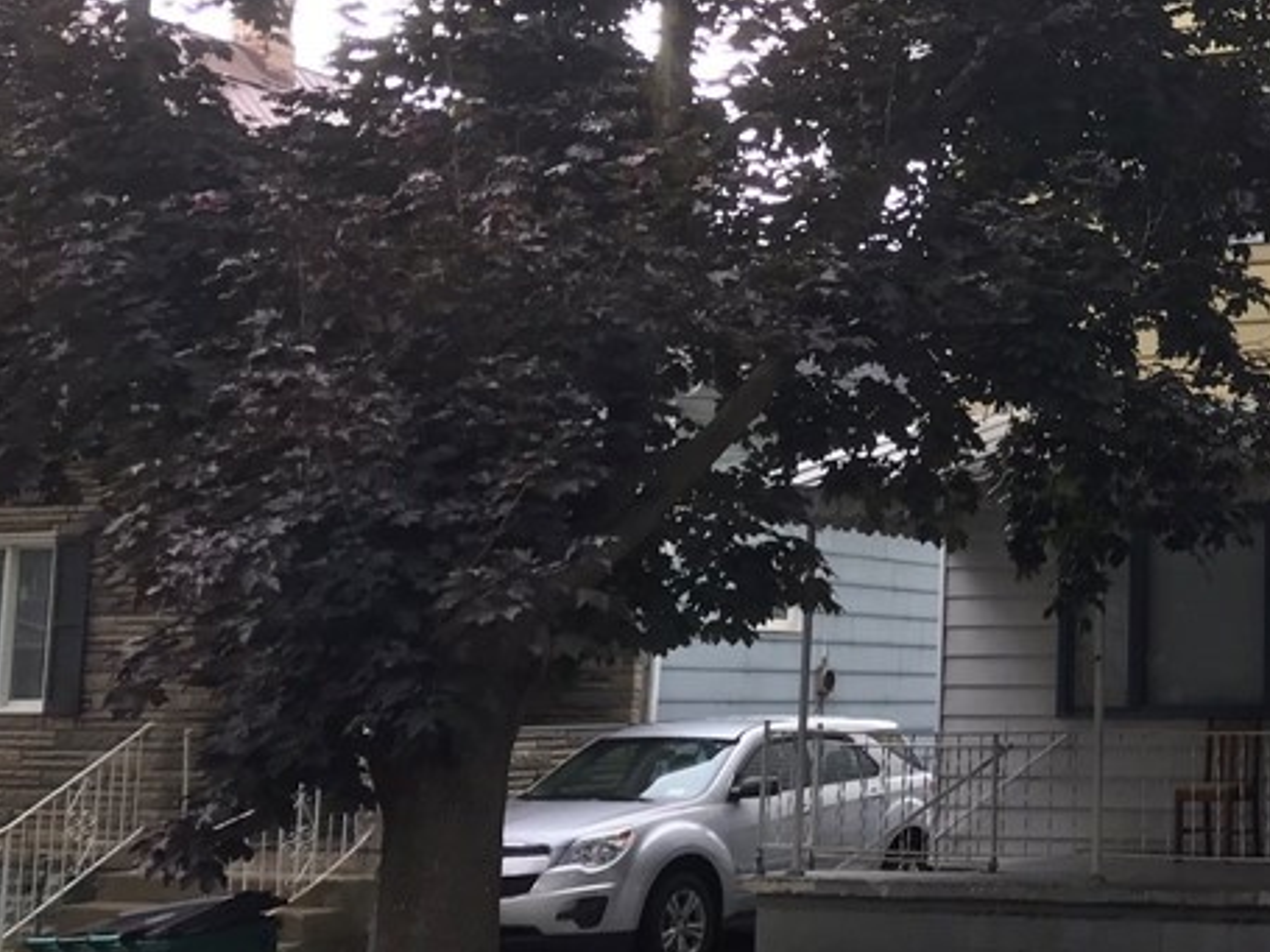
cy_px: 422
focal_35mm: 63
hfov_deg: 28.3
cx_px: 1354
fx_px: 2311
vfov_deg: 23.3
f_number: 1.8
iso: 20
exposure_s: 1/185
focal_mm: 3.99
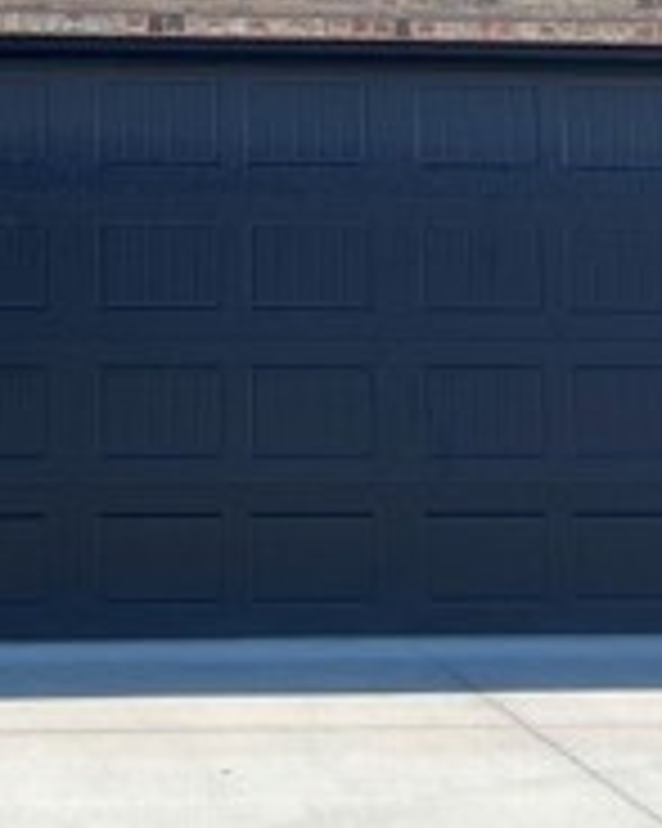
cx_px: 36
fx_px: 2598
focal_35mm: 106
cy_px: 86
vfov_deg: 17.8
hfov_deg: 14.3
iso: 50
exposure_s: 1/3704
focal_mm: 5.7
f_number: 1.5
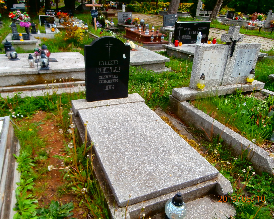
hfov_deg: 66.0
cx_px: 131
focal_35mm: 26
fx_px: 211
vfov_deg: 54.9
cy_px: 109
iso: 100
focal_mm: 4.2
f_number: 3
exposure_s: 1/400
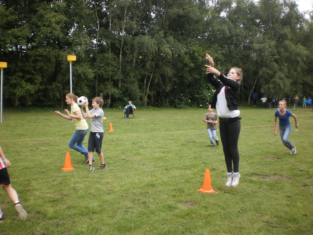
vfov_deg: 39.7
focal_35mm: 36
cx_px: 156
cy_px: 118
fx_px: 326
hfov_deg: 51.4
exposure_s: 1/800
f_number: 3.1
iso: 200
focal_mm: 6.3
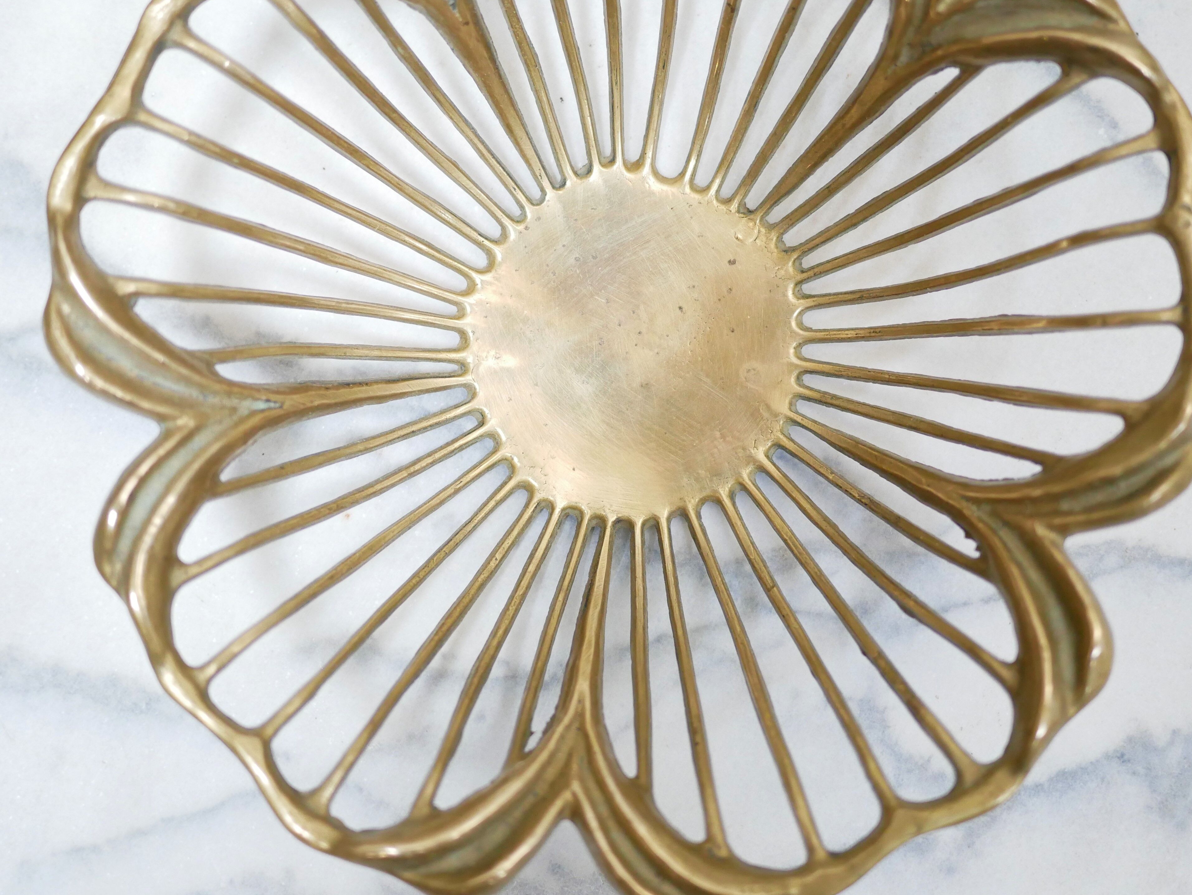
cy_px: 385
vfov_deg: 30.2
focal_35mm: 48
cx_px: 640
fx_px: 1653
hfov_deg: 39.6
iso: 1250
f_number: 1.7
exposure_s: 1/60
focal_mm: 20
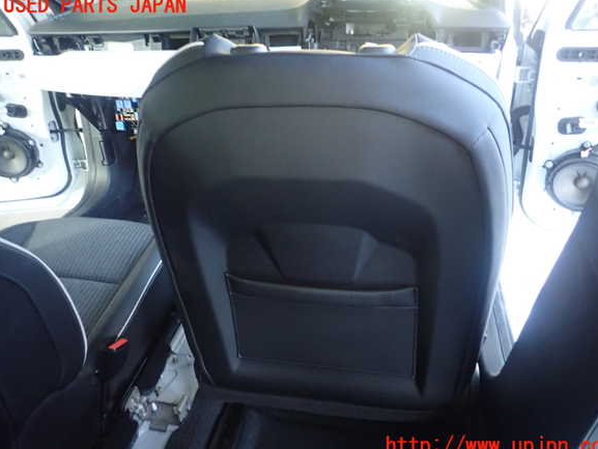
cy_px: 226
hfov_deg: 67.3
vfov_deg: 53.1
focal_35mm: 26
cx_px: 309
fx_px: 449
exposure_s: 1/20
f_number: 2
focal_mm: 4.5
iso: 800
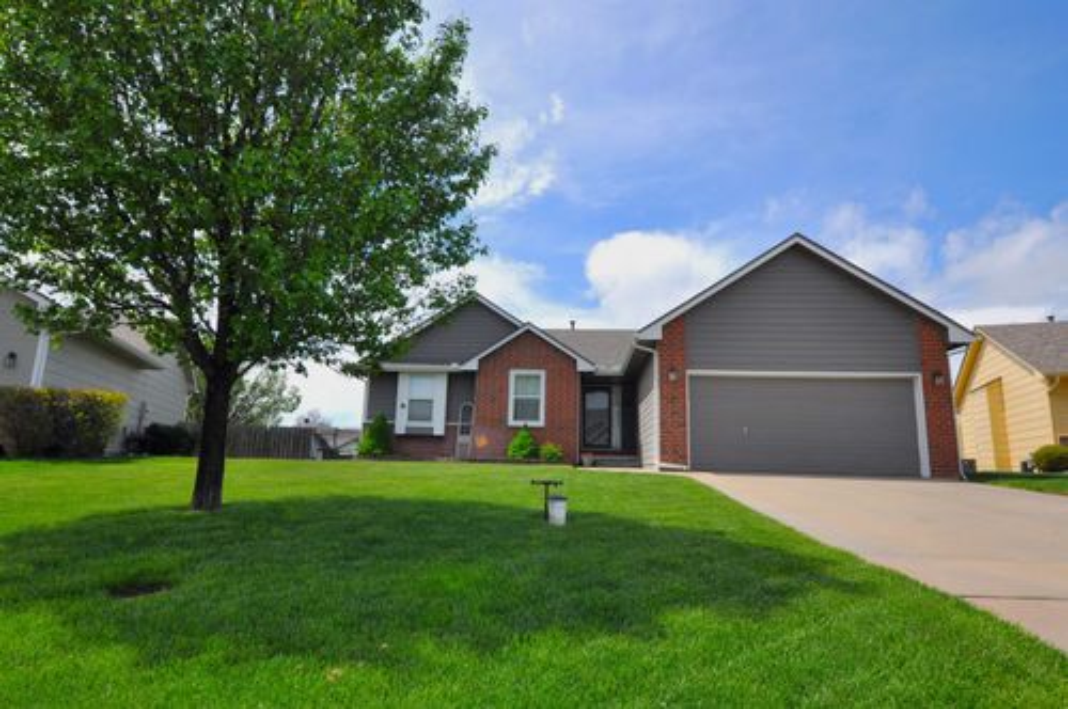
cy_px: 354
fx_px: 578
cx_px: 534
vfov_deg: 63.1
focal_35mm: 20
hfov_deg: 85.5
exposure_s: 1/400
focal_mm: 13
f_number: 10
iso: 200
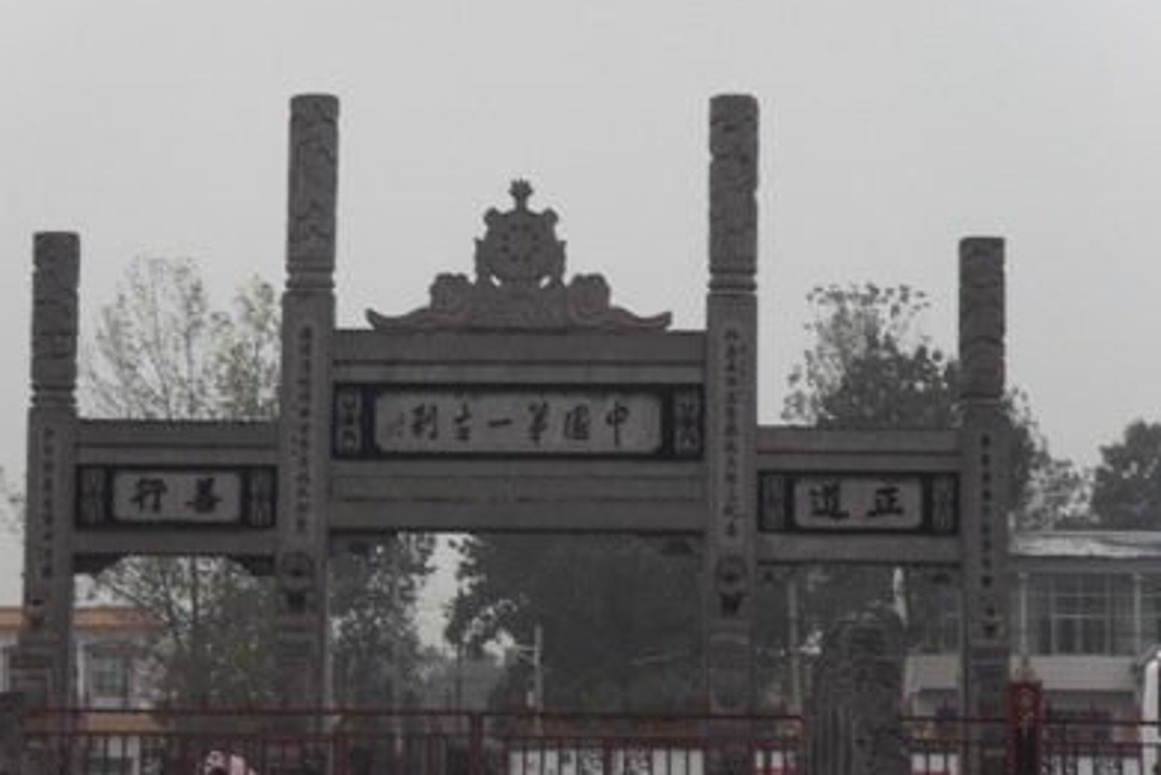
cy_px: 374
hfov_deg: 15.0
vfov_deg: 10.0
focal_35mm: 137
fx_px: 4420
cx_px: 555
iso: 200
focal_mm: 19.8
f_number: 4.5
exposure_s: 1/60
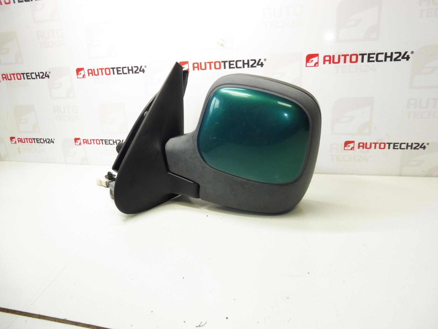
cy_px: 164
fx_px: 316
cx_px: 219
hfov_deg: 69.4
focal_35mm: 25
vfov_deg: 54.9
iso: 200
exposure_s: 1/60
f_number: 3.5
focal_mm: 4.4
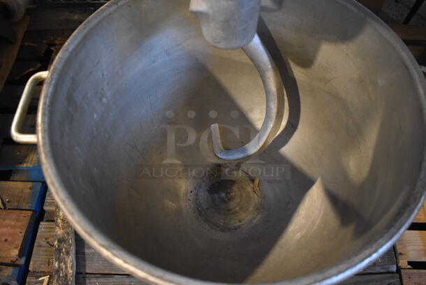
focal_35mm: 27
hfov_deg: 67.3
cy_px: 142
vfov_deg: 48.0
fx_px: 320
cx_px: 213
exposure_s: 1/125
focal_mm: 18
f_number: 3.5
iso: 3200
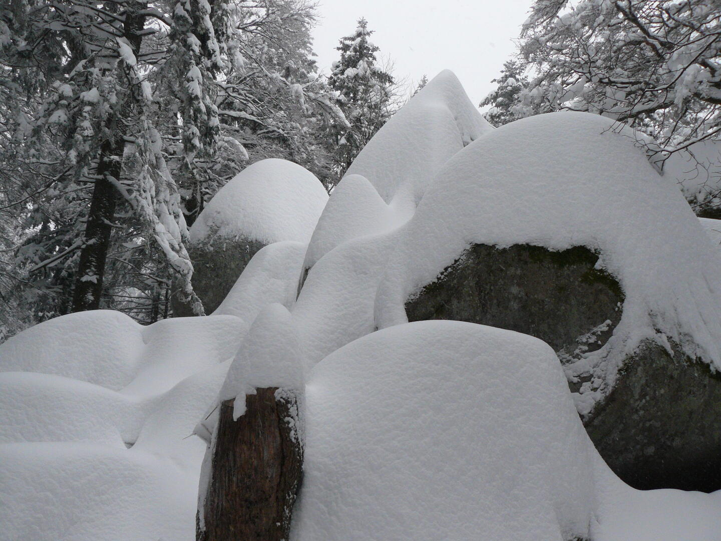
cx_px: 360
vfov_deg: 39.7
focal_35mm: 36
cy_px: 270
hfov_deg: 51.4
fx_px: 750
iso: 200
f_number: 4
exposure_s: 1/125
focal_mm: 6
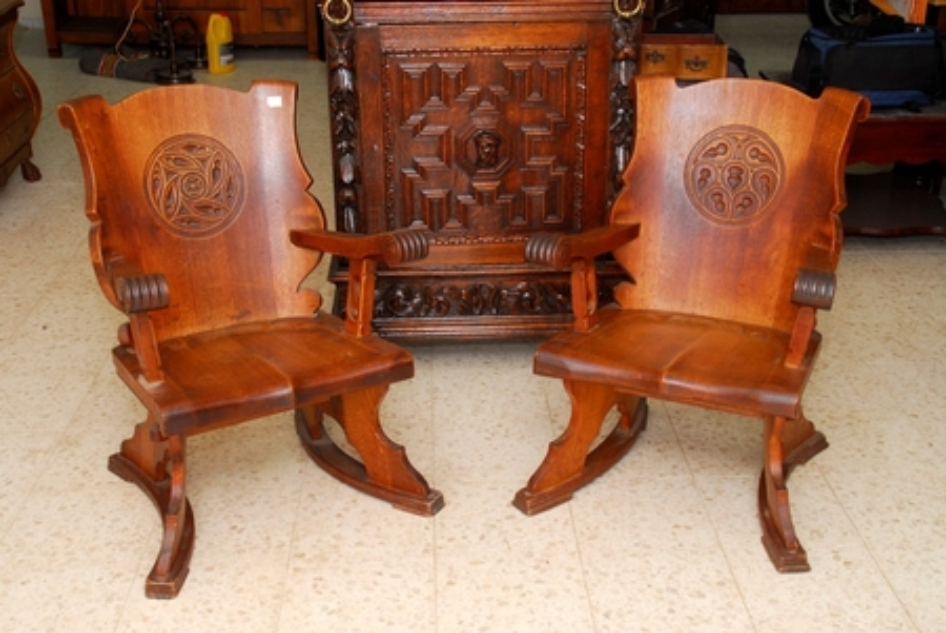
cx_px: 473
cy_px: 316
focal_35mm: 48
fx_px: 1263
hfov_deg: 41.1
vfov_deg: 28.1
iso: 320
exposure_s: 1/80
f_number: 7.1
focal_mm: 32
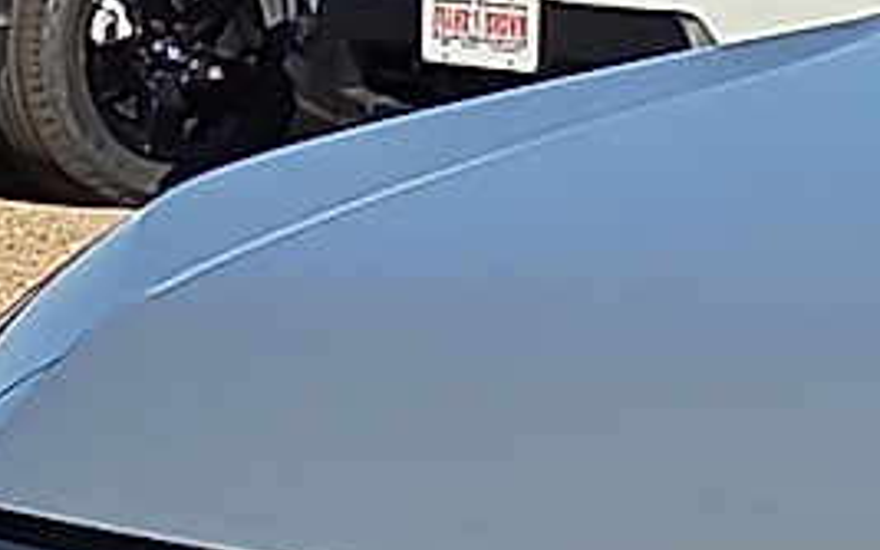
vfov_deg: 4.7
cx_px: 1991
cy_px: 566
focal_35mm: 279
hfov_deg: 7.1
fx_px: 6693
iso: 25
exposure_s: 1/1667
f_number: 1.8
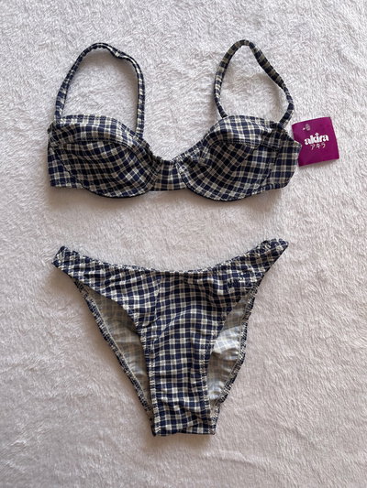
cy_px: 244
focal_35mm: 26
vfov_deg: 67.3
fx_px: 367
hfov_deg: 53.1
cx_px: 184
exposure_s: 1/184
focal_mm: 5.1
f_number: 1.6
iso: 40
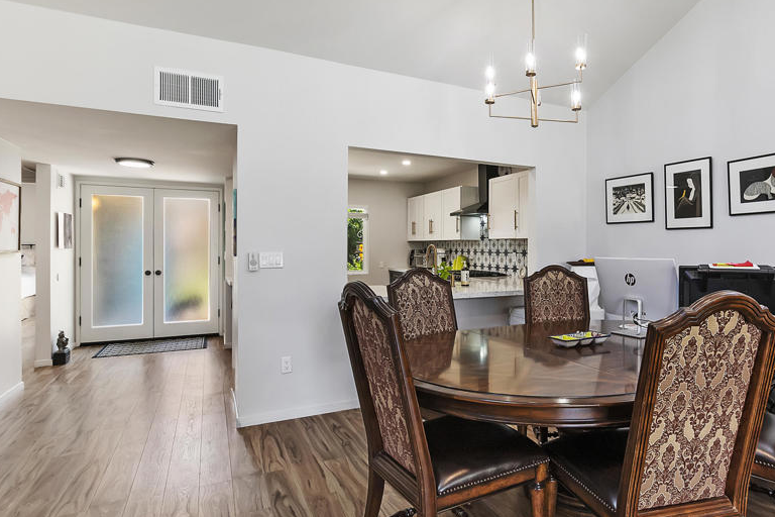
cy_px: 235
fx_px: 431
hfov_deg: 82.8
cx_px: 470
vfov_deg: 61.8
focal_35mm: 20
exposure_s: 1/30
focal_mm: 10
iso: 400
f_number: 8
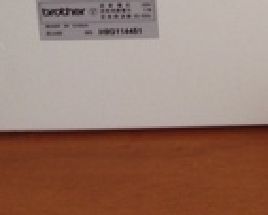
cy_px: -388
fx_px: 1382
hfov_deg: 10.2
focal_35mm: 174
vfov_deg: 7.9
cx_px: 541
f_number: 2.4
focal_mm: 4.12
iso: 50
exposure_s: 1/24
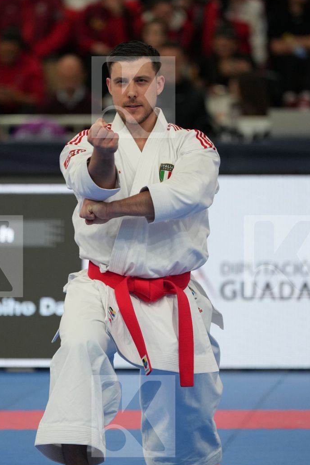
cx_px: 133
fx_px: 4492
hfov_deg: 4.0
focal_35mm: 348
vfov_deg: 5.9
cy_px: 256
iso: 1600
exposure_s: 1/1000
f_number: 2.8
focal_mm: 200
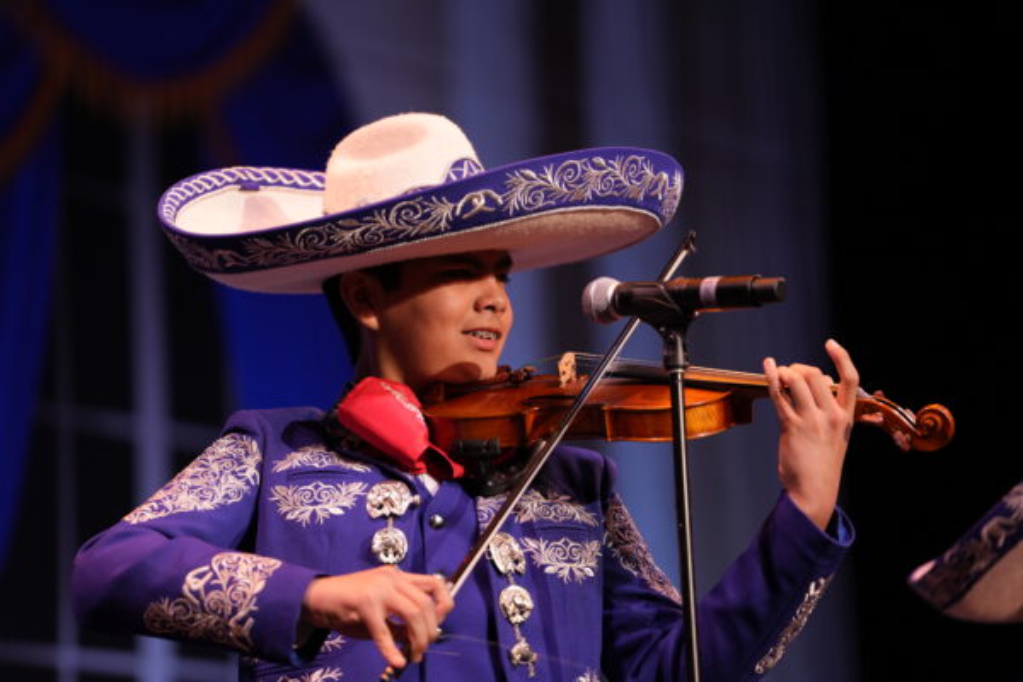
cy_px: 341
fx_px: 4833
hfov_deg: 12.1
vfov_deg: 8.1
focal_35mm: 170
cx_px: 512
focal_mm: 170.1
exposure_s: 1/320
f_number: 2.8
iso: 800
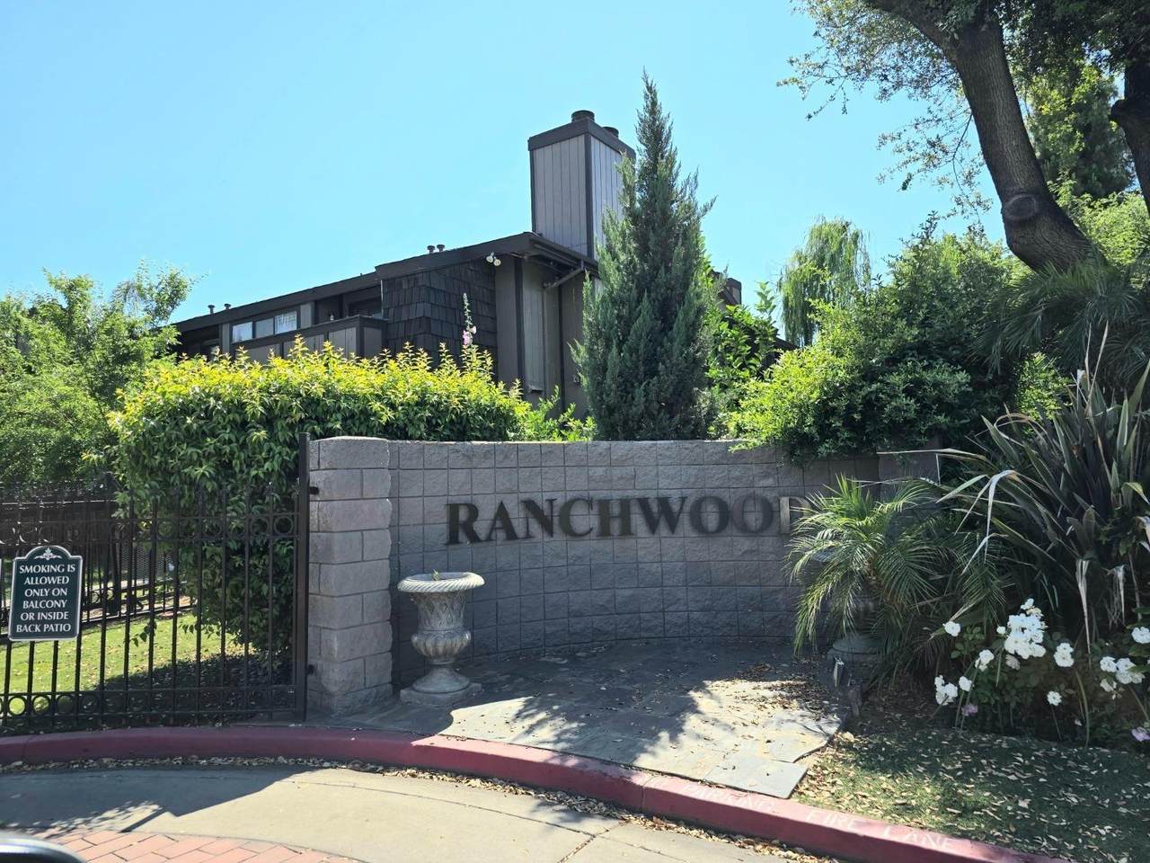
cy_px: 432
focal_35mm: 23
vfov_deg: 58.9
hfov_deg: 73.9
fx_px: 764
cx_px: 575
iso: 12
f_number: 1.7
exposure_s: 1/500
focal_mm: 6.3
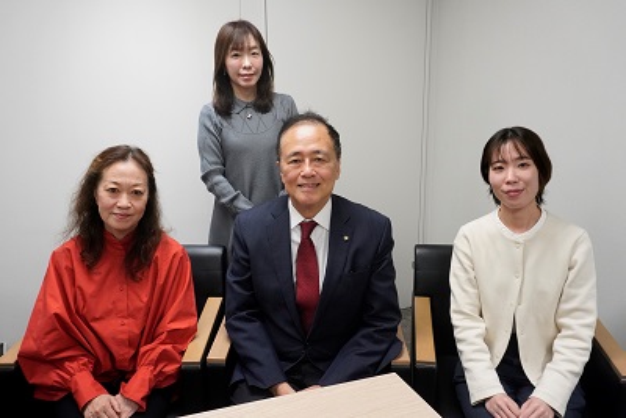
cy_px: 209
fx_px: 522
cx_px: 313
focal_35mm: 30
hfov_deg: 61.9
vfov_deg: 43.6
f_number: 7.1
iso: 1600
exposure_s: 1/80
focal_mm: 20
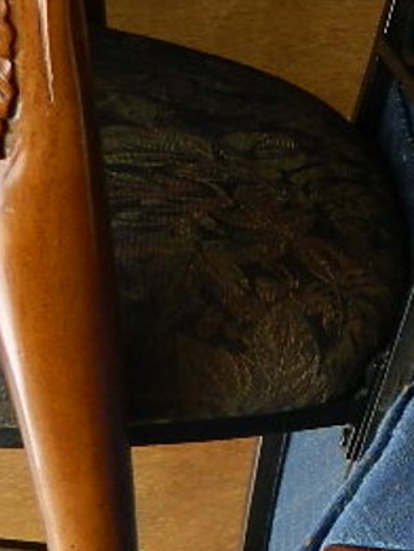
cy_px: 98
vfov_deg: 19.8
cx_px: 877
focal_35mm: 98
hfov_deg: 12.8
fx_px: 1561
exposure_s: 1/30
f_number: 3.1
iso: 125
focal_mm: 4.5
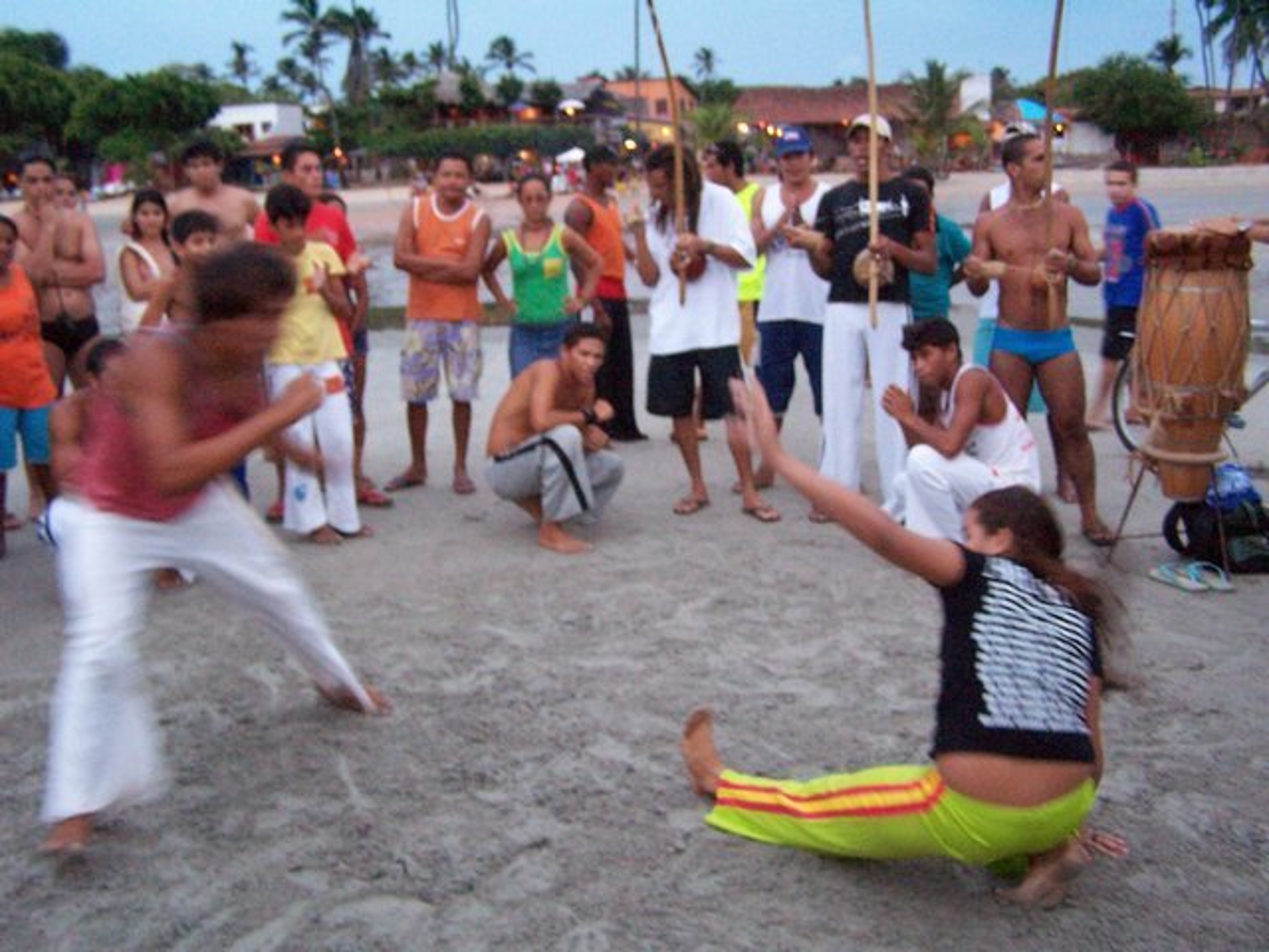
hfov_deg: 49.0
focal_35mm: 38
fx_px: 1393
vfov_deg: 37.7
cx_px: 634
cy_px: 476
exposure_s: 1/20
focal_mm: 6.3
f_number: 2.8
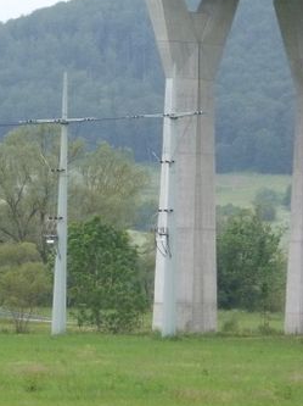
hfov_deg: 4.3
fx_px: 4011
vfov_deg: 5.8
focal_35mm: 343
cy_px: 147
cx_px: -72
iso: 400
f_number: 3.8
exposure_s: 1/320
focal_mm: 33.2
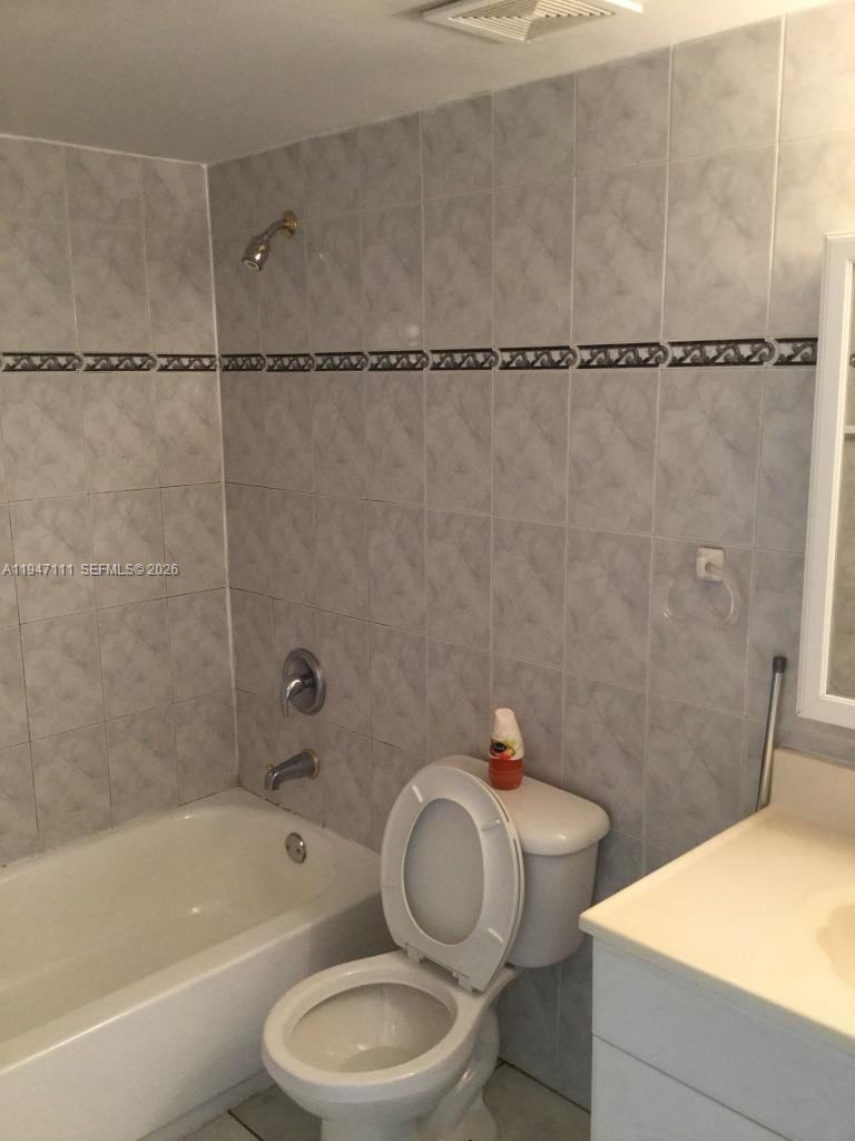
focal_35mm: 31
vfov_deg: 58.4
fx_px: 1021
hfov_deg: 45.4
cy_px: 570
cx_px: 428
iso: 160
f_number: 2.4
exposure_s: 1/30
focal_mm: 3.3
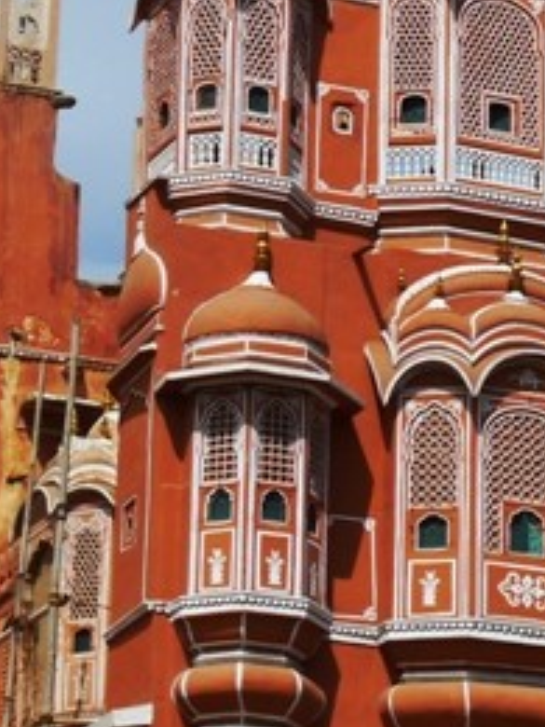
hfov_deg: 6.8
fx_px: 4303
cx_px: 1344
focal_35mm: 205
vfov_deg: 9.7
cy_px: 310
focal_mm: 26
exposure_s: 1/500
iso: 160
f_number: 10
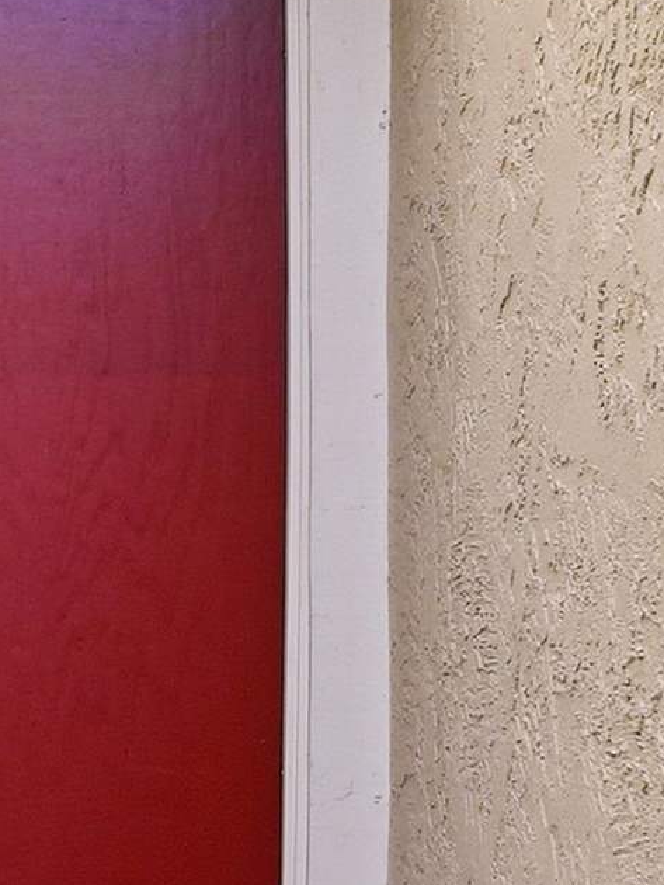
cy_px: 409
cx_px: -1307
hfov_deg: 11.5
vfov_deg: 26.0
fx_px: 1917
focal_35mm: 75
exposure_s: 1/2000
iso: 250
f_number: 8
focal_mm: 16
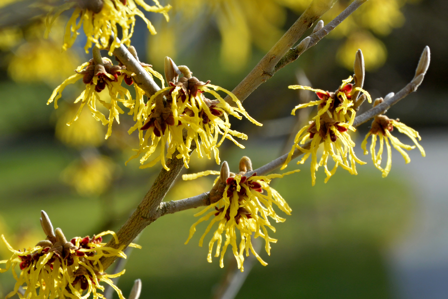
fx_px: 3696
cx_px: 224
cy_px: 150
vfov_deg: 4.6
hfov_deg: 6.9
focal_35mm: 297
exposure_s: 1/80
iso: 160
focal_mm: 110
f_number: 11
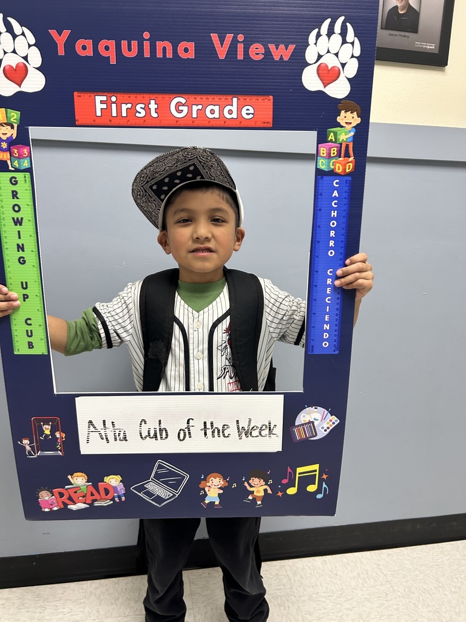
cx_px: 233
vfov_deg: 67.3
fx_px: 467
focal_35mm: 26
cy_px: 311
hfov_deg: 53.1
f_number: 1.5
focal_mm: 5.7
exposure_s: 1/60
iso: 125
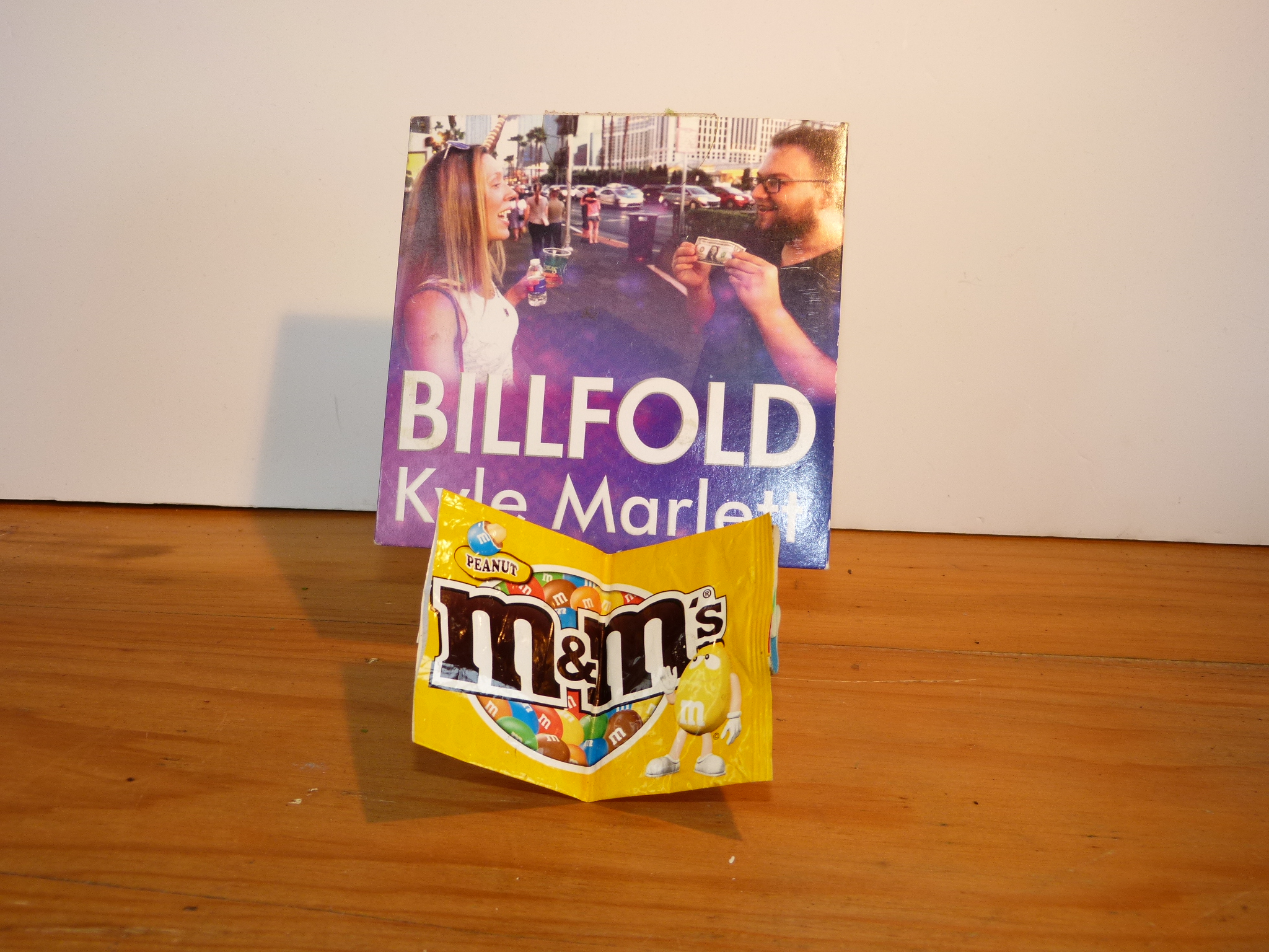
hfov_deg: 49.0
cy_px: 476
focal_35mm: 38
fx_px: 1393
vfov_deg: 37.7
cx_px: 634
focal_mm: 6.7
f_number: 3.1
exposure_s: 1/100
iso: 100
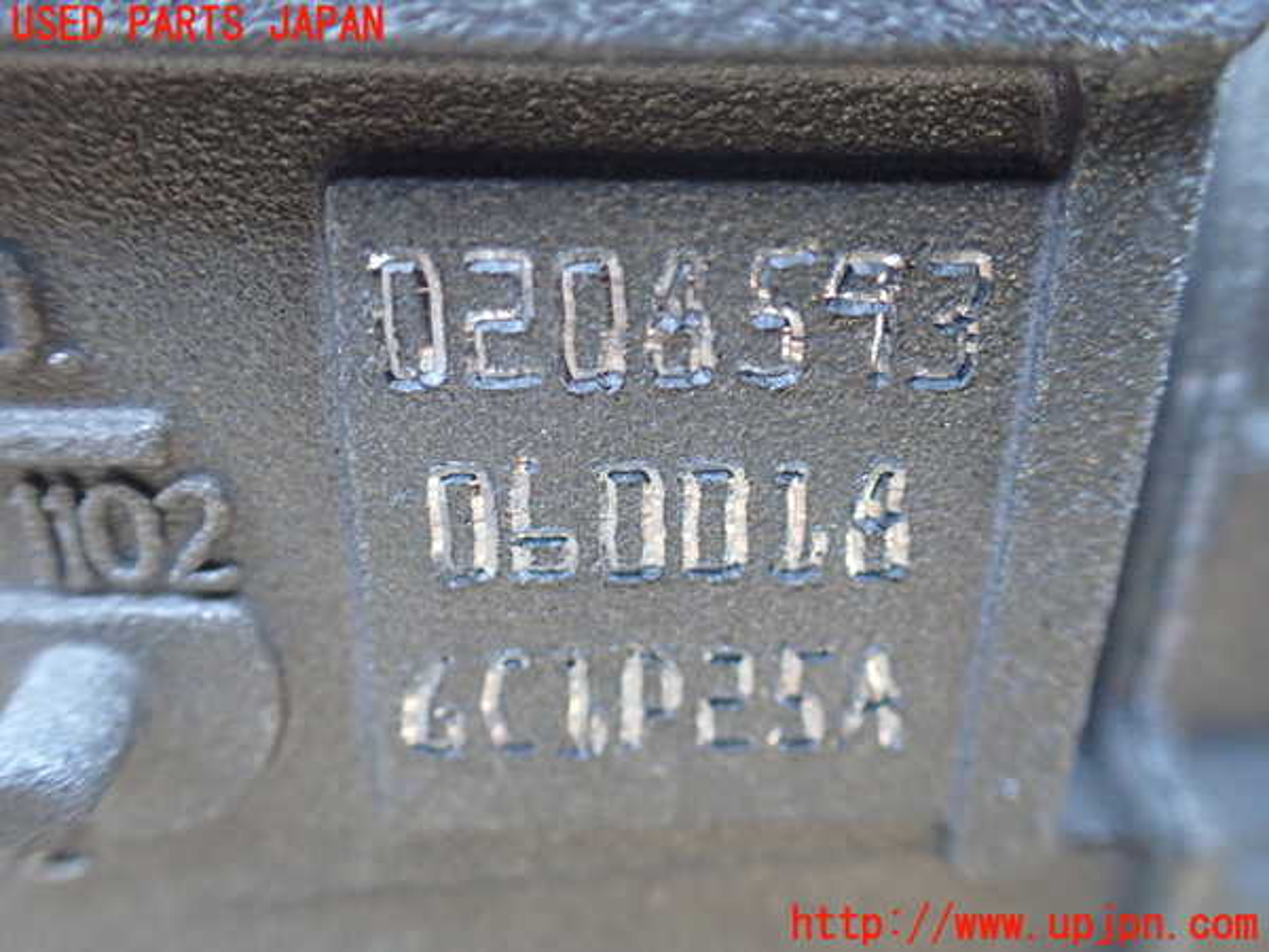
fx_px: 1100
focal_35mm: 30
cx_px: 634
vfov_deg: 46.8
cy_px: 476
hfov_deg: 60.0
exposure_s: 1/100
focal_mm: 5.4
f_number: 2.3
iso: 800
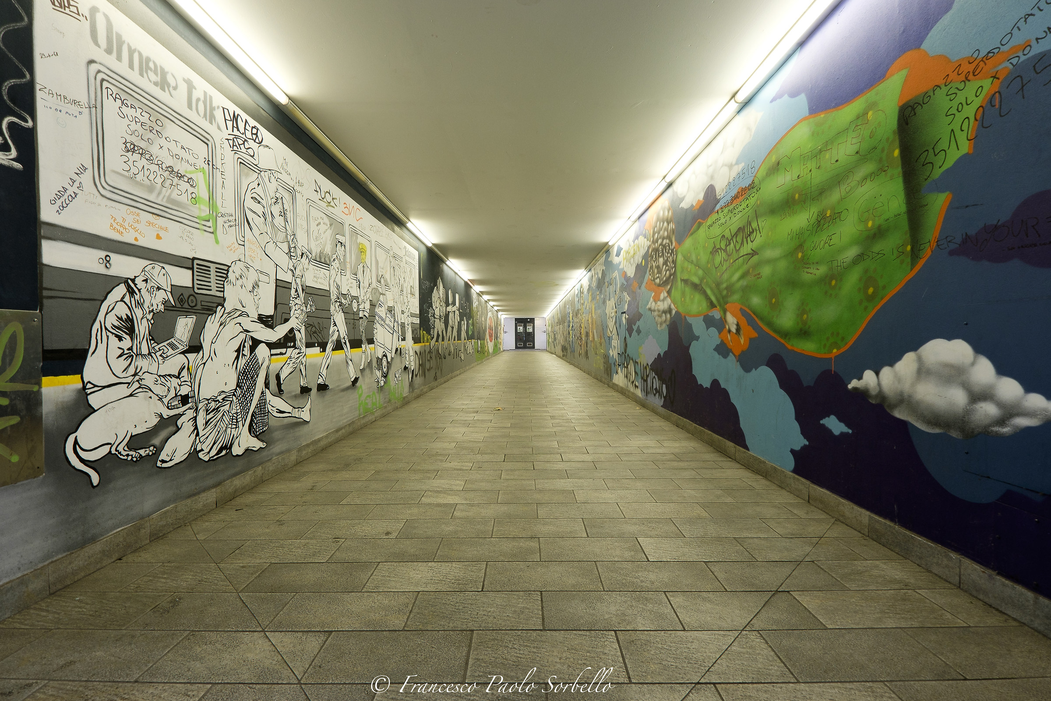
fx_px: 438
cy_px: 350
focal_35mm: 15
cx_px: 526
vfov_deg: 77.3
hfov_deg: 100.4
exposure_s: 1/15
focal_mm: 10
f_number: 5.6
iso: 500
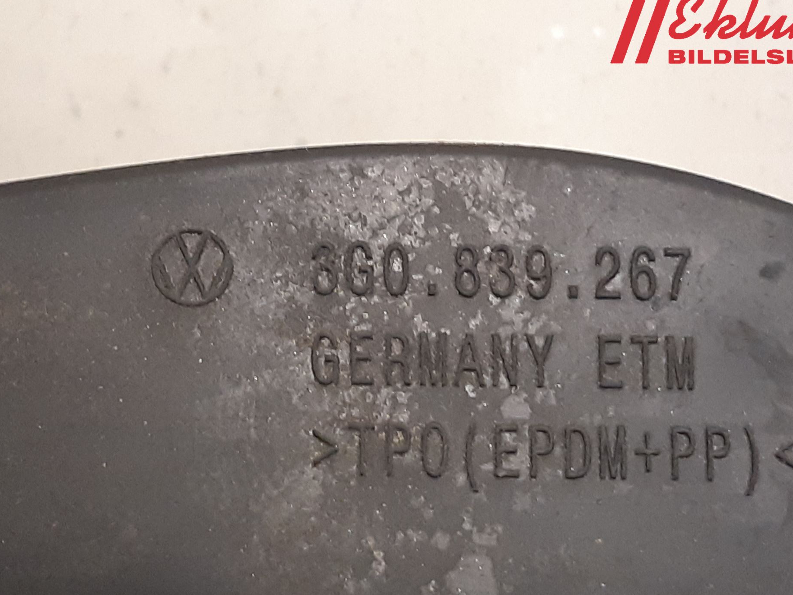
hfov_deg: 61.5
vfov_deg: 48.2
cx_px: 433
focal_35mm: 29
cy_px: 322
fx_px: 664
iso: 250
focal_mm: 3.93
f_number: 1.7
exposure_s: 1/33
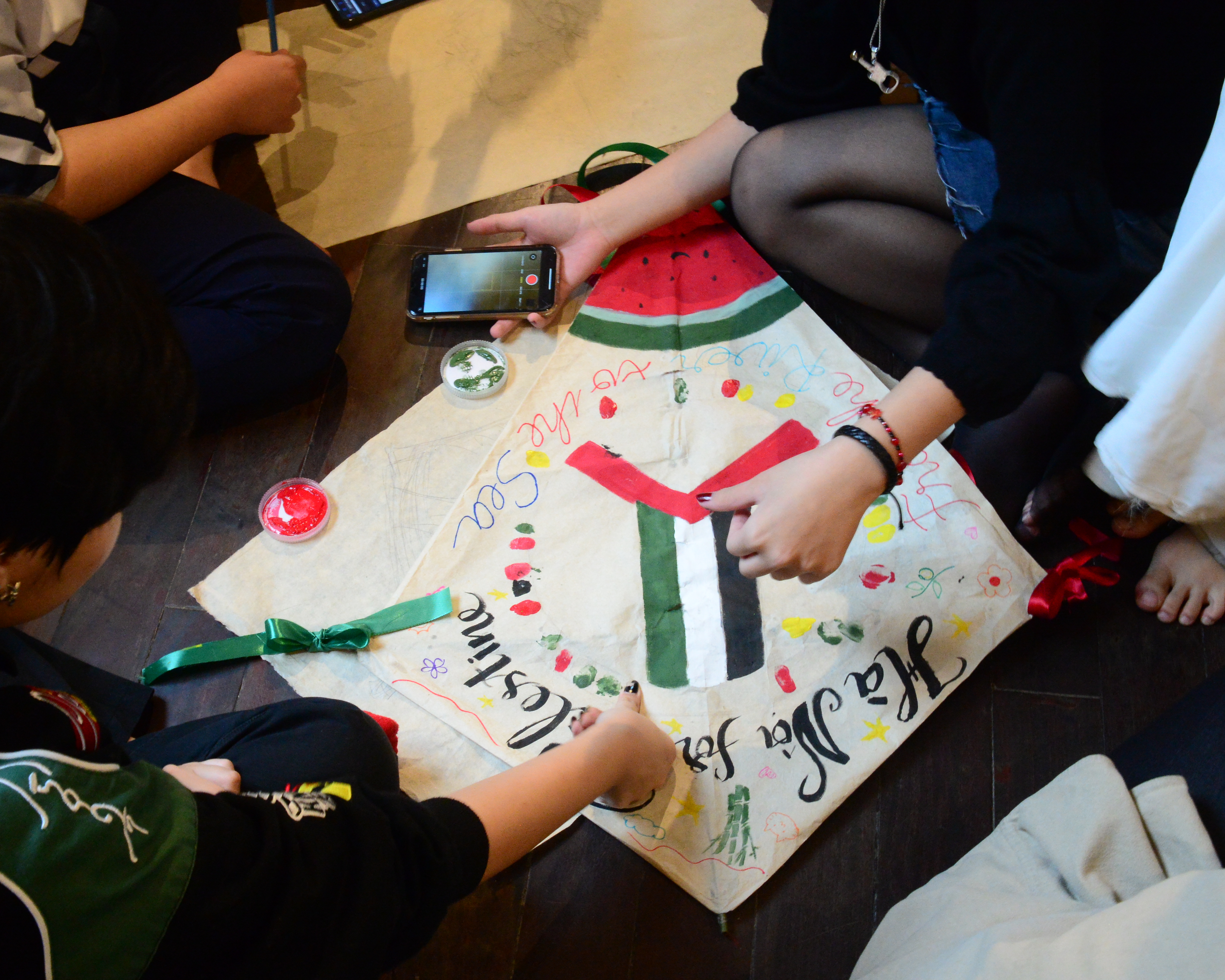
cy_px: 493
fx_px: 1450
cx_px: 594
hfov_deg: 45.8
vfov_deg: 37.3
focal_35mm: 40
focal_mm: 35
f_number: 20
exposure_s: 1/15
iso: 8000
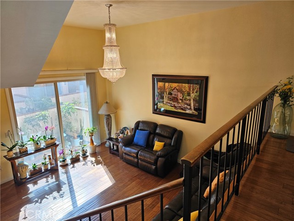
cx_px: 147
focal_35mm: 23
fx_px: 195
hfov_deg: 73.9
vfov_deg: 58.9
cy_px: 110
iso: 50
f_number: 1.7
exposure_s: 1/120
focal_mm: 6.3
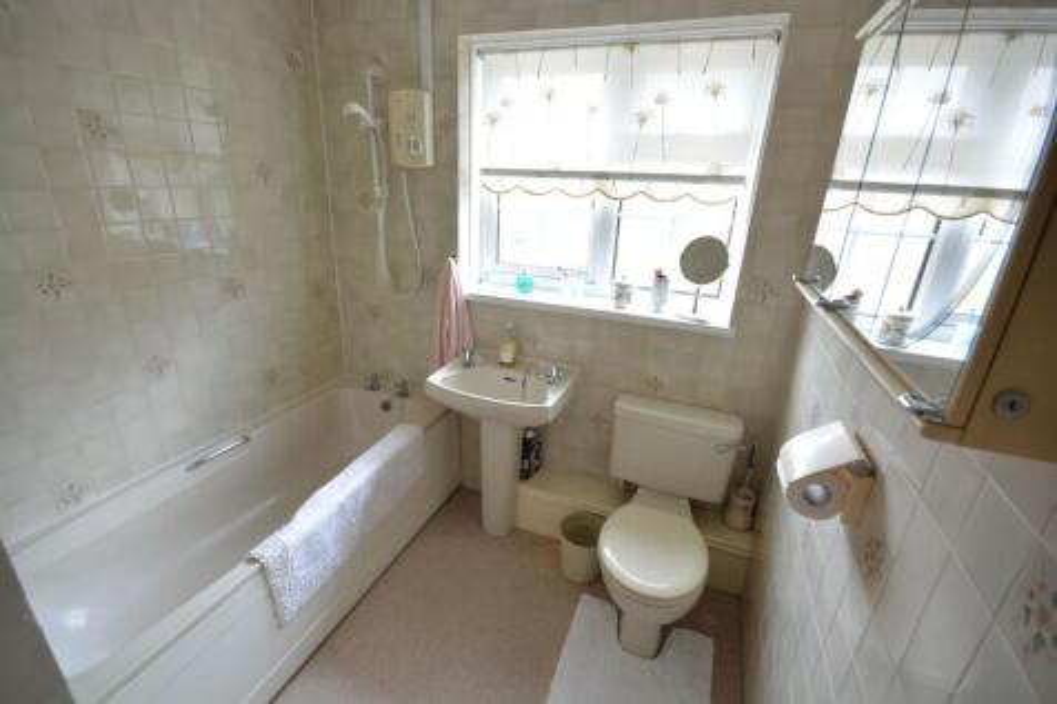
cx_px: 528
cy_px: 352
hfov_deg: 100.4
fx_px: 440
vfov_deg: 77.3
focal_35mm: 15
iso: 400
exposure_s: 1/20
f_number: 8
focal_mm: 10
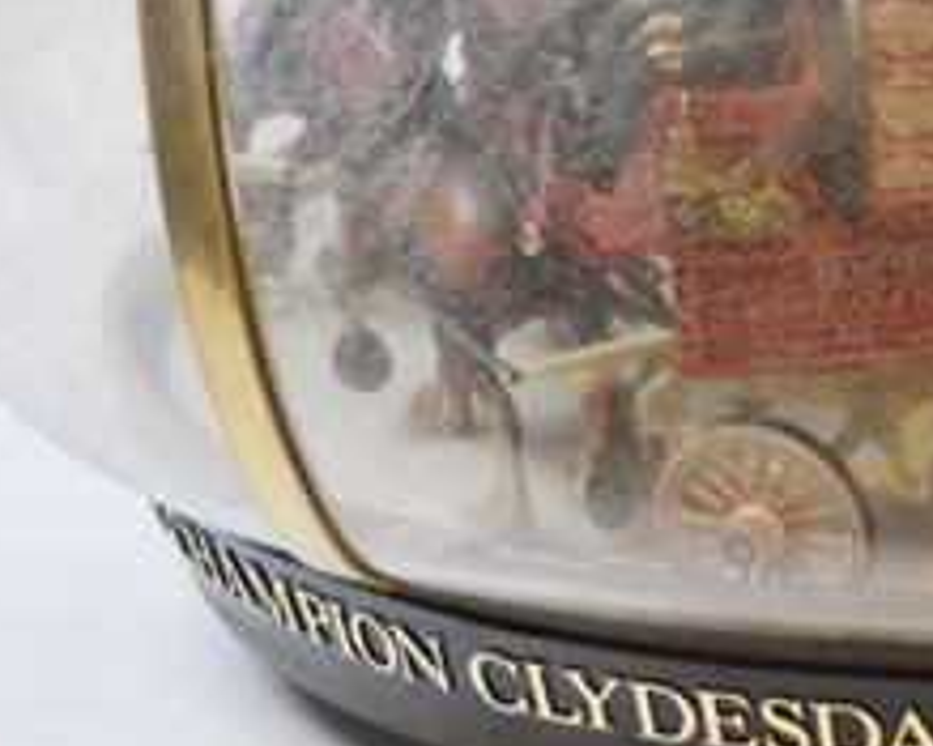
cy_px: 85
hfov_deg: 14.3
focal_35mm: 131
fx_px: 3616
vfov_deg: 11.7
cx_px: 1069
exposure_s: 1/60
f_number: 5
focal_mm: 34
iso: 800
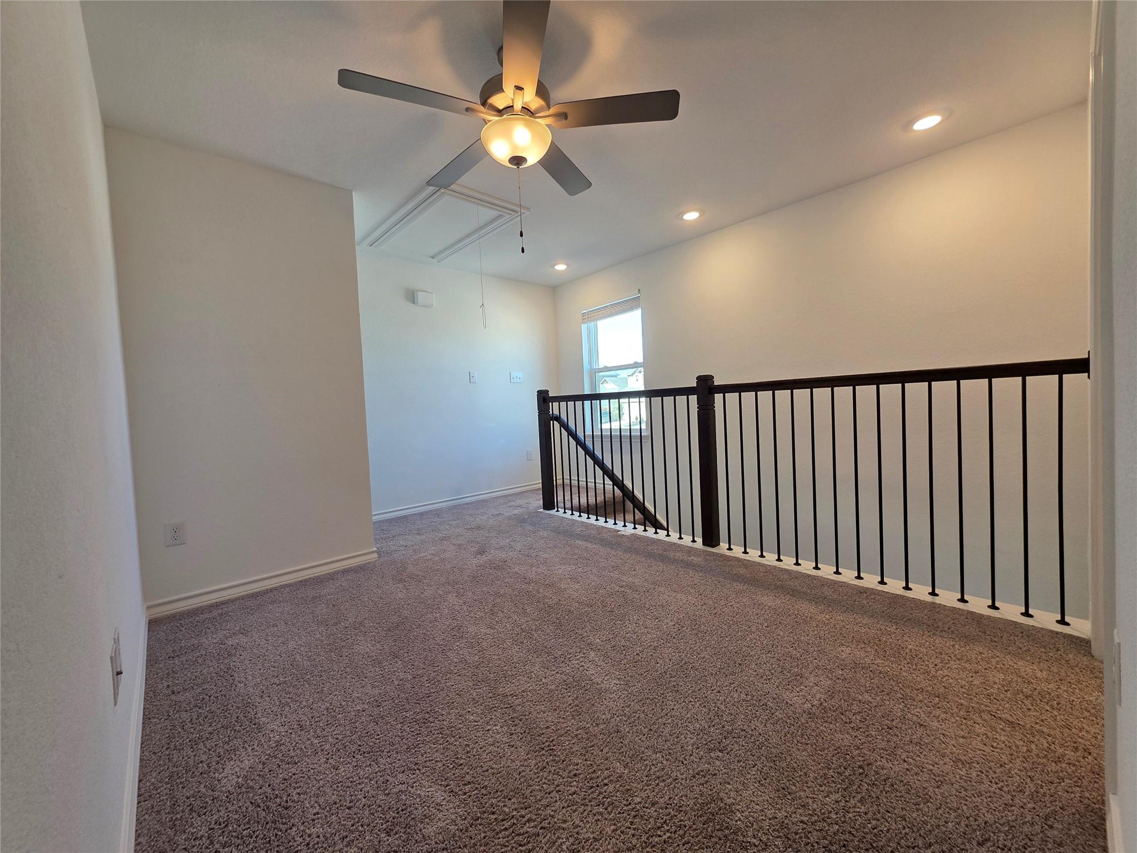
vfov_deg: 89.9
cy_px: 426
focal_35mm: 13
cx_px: 568
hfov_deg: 106.2
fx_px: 427
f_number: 1.9
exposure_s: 1/120
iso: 100
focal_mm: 2.2
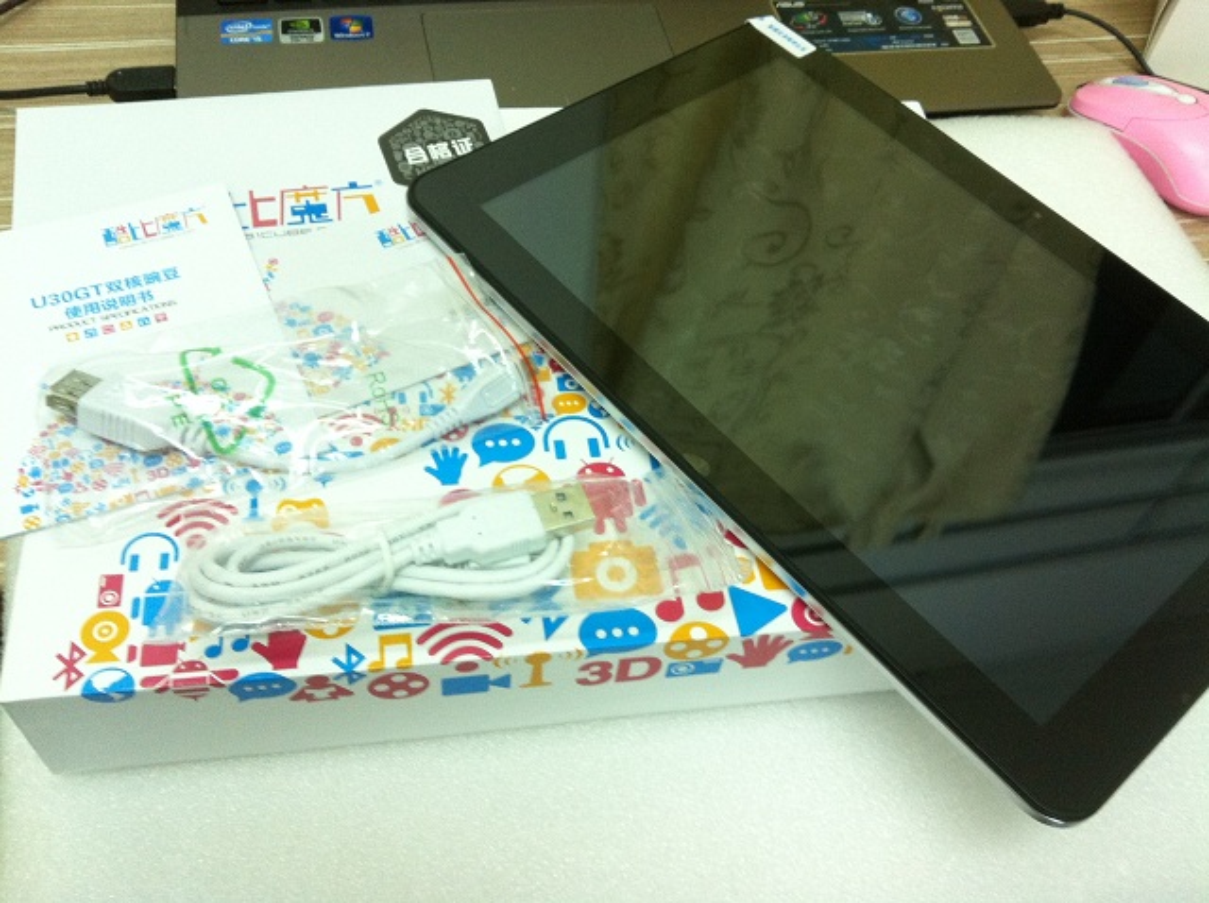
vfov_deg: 40.6
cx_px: 604
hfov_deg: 52.7
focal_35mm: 35
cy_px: 452
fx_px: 1221
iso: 160
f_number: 2.8
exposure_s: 1/17
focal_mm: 3.85
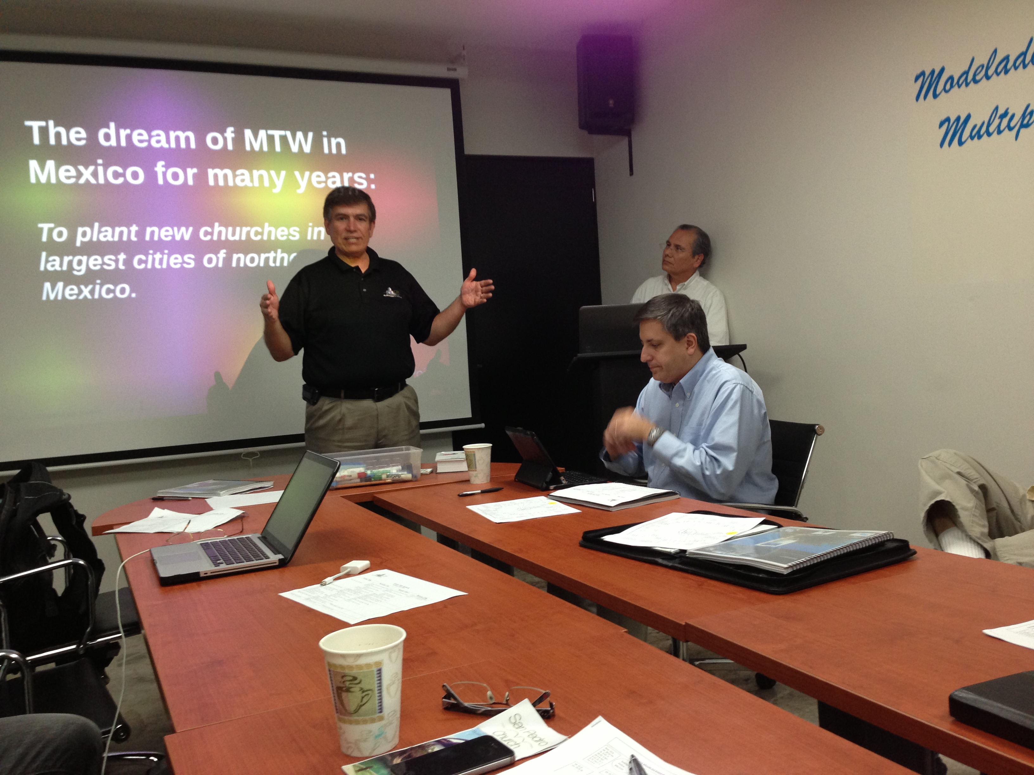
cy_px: 388
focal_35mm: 33
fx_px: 986
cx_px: 517
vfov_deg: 42.9
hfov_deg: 55.4
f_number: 2.4
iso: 125
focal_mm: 4.13
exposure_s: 1/20
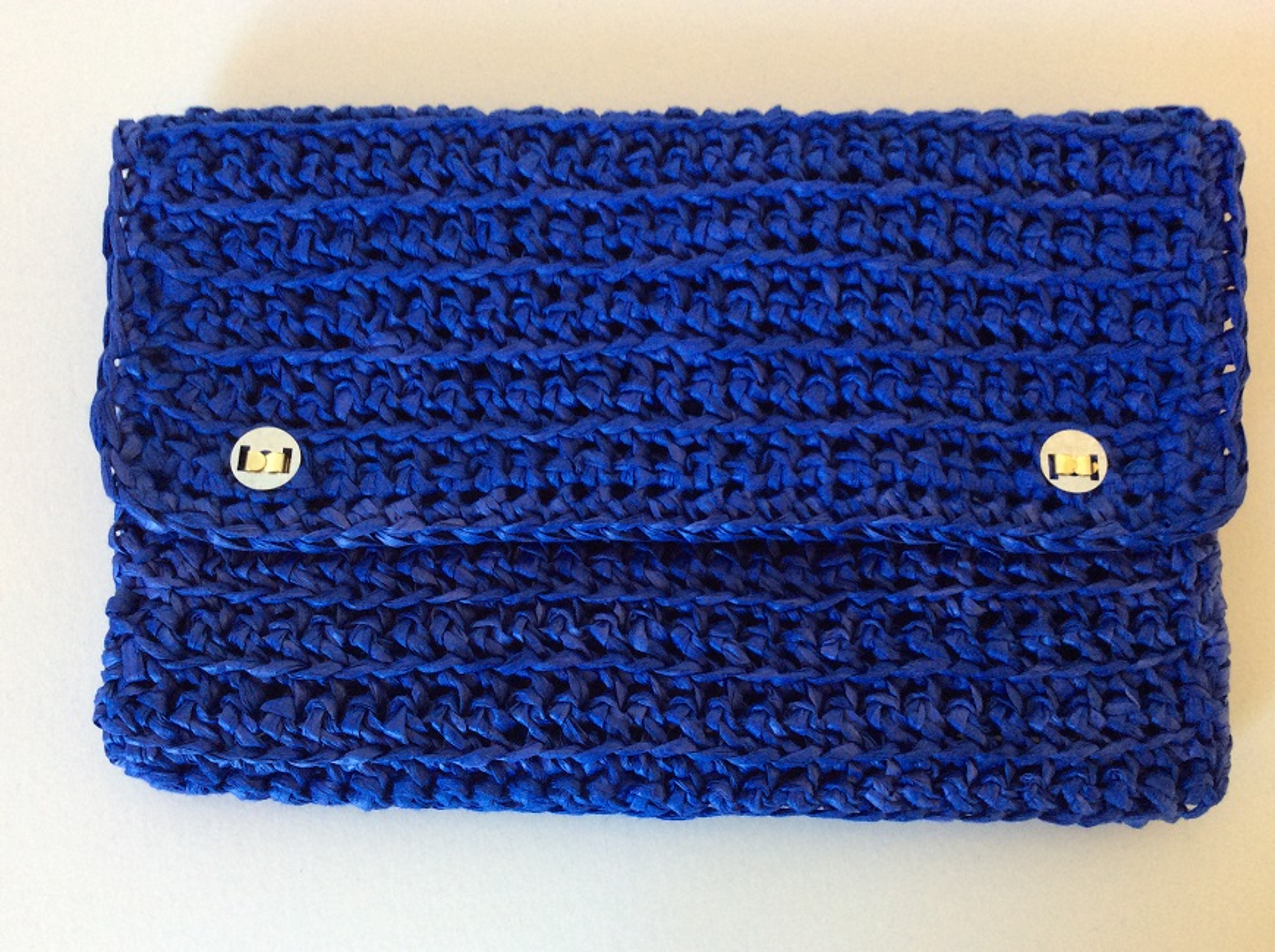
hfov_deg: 56.9
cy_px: 476
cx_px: 638
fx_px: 1177
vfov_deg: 44.1
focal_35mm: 32
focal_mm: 3.3
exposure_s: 1/25
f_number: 2.4
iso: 100
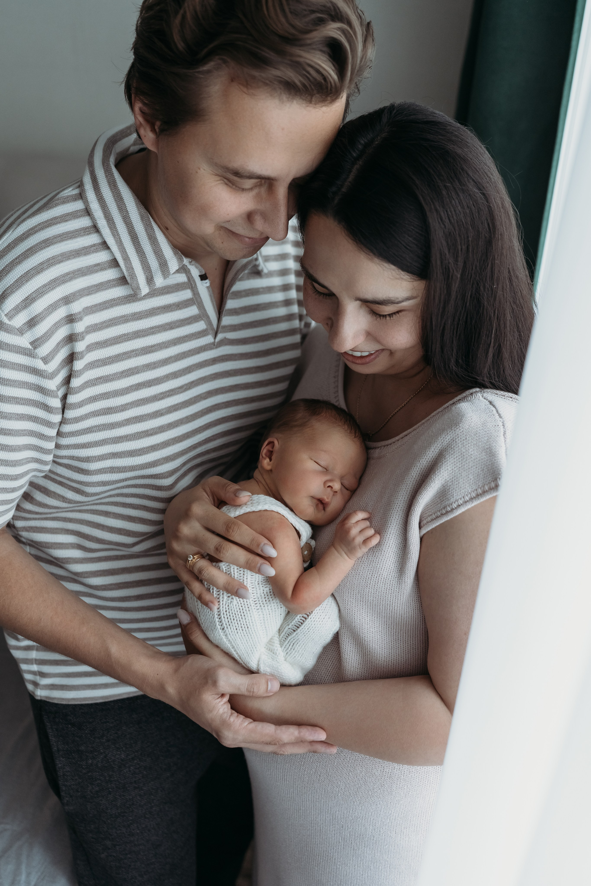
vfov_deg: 54.4
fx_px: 862
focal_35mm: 35
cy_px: 443
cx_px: 296
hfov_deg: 37.9
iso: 800
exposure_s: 1/100
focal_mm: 35
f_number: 2.8
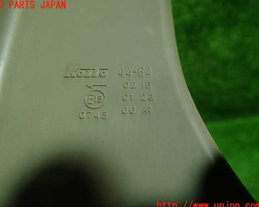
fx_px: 245
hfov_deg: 55.6
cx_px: 122
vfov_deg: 45.8
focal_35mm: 32
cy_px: 106
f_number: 2.3
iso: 200
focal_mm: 5.4
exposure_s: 1/40
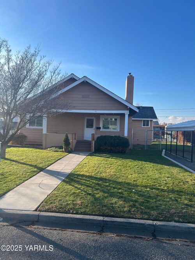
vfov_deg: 67.3
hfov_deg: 53.0
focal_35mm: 26
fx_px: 195
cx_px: 98
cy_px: 130
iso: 50
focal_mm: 5.7
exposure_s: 1/2165
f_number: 1.5
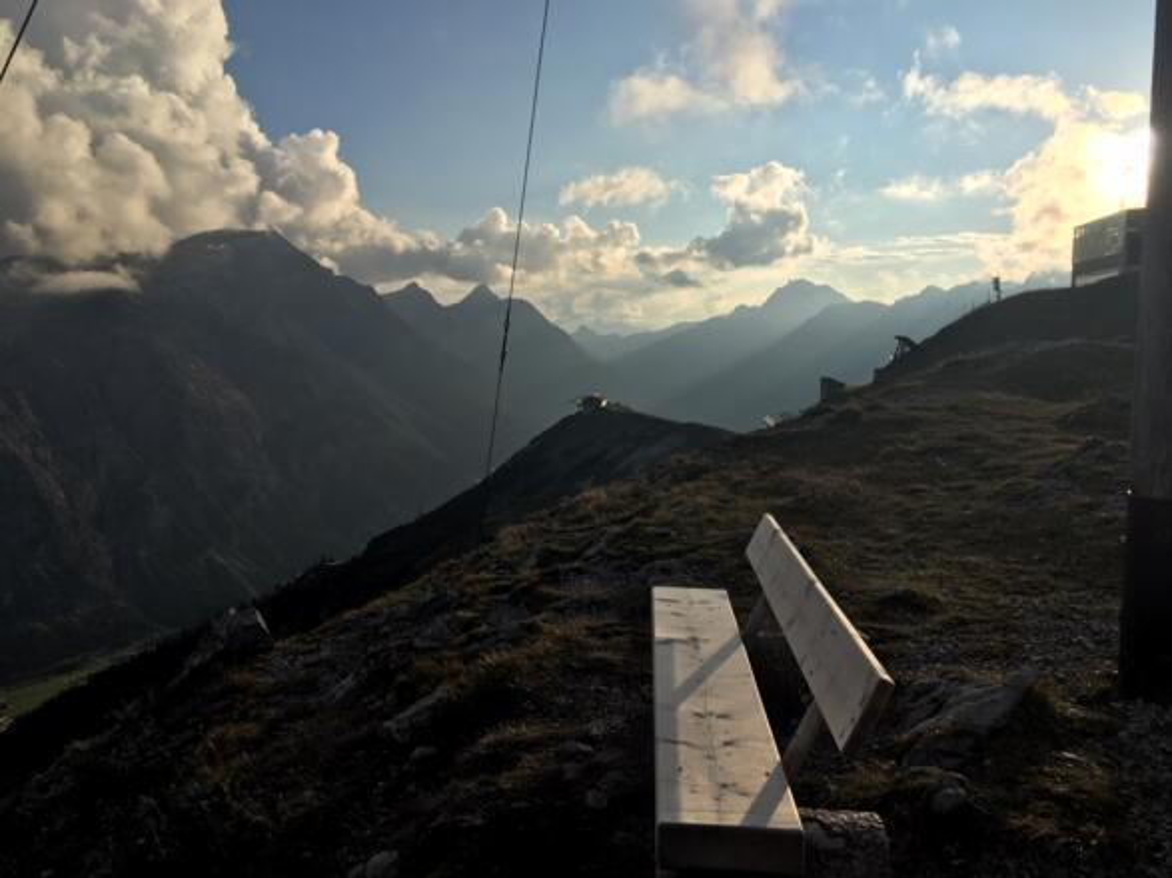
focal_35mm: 29
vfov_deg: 48.2
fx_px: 982
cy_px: 439
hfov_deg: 61.7
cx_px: 586
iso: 25
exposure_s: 1/3663
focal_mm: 4.15
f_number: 2.2
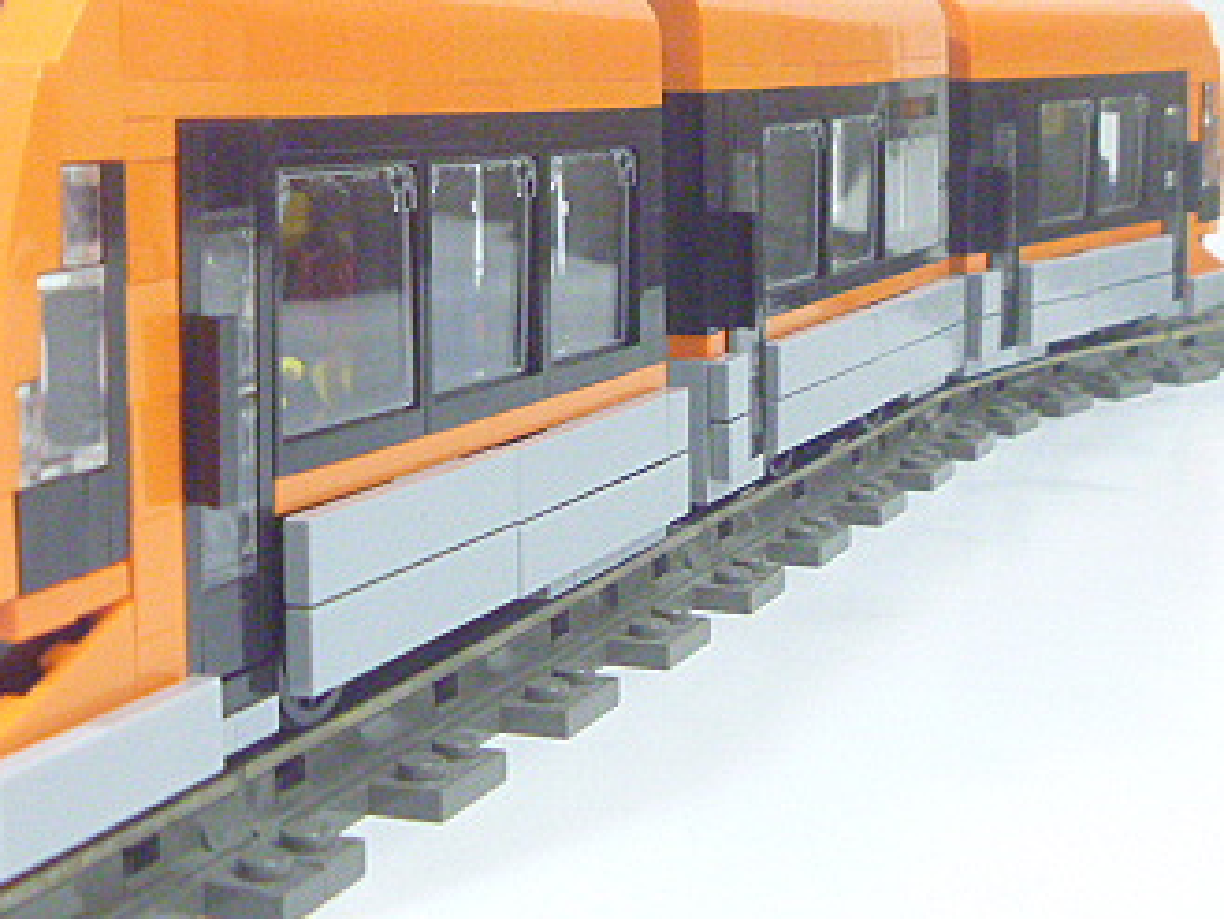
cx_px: 365
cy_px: 238
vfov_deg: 21.5
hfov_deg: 28.3
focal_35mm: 68
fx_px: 2405
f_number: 3.5
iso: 800
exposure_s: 1/30
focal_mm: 6.3
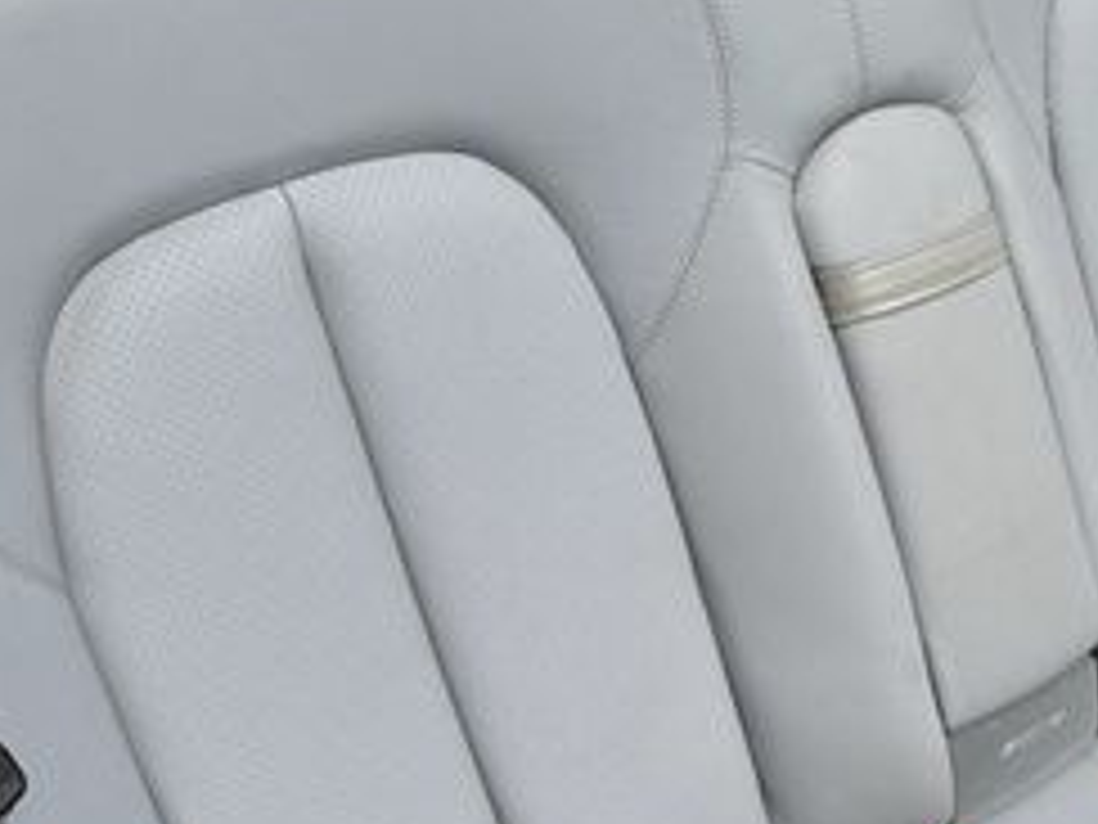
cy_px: 455
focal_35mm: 63
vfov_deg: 23.3
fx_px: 1998
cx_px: 994
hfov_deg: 29.4
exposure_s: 1/9091
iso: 80
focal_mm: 6.76
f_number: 1.78
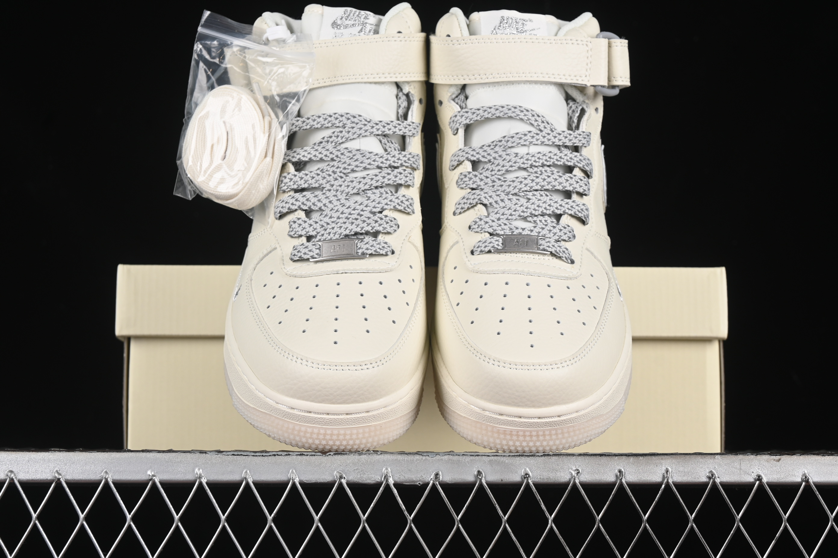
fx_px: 1746
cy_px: 279
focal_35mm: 75
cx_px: 419
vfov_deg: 18.2
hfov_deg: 27.0
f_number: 8
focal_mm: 50
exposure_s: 1/80
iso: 160
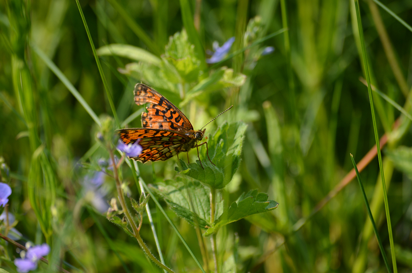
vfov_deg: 4.6
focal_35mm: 300
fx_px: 3426
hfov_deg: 6.9
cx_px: 206
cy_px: 136
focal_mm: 200
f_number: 8
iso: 100
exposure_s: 1/160
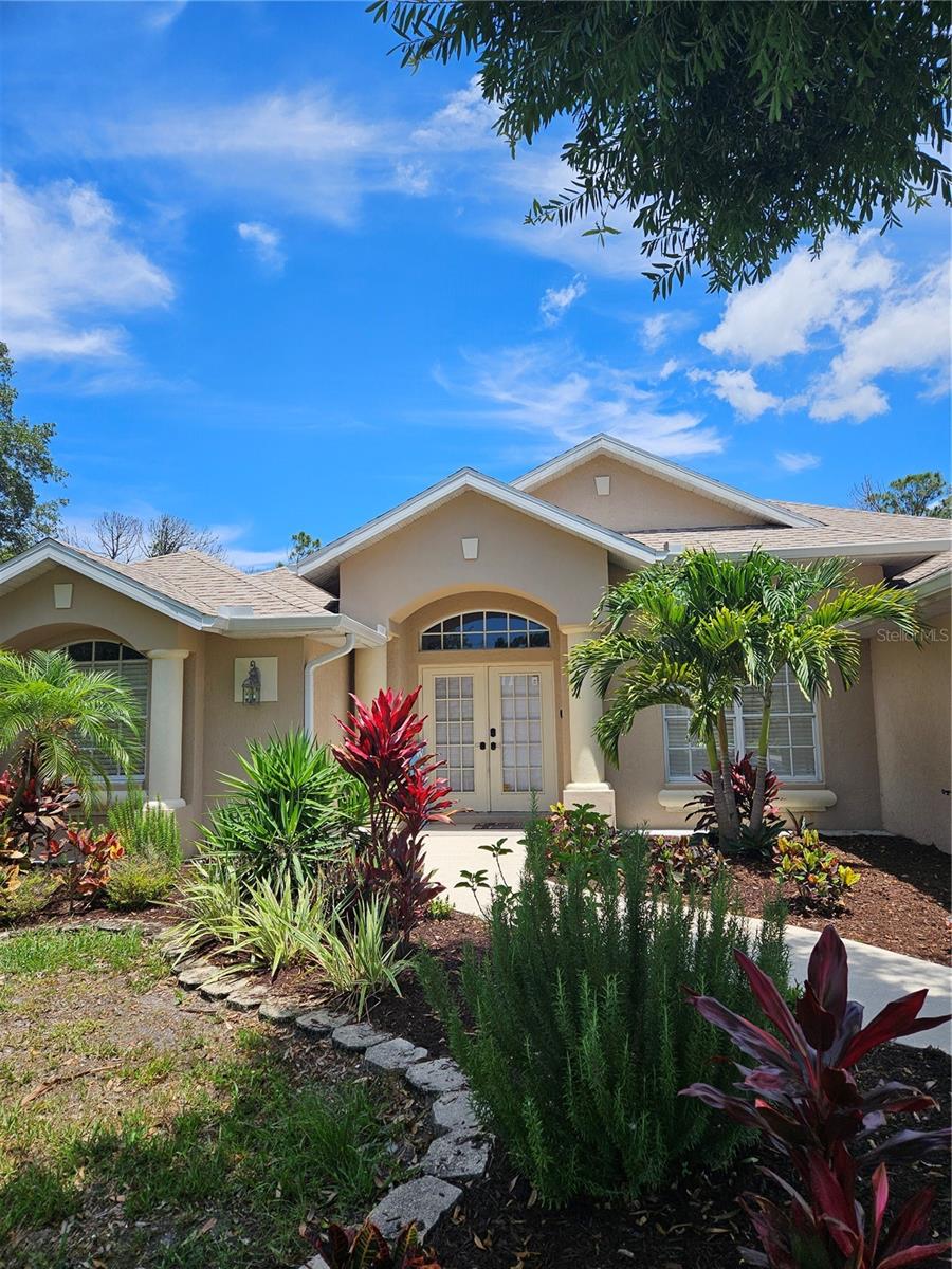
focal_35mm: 23
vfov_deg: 73.9
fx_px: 843
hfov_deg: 58.9
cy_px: 634
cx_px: 476
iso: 25
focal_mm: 5.4
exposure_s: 1/1824
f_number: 1.8
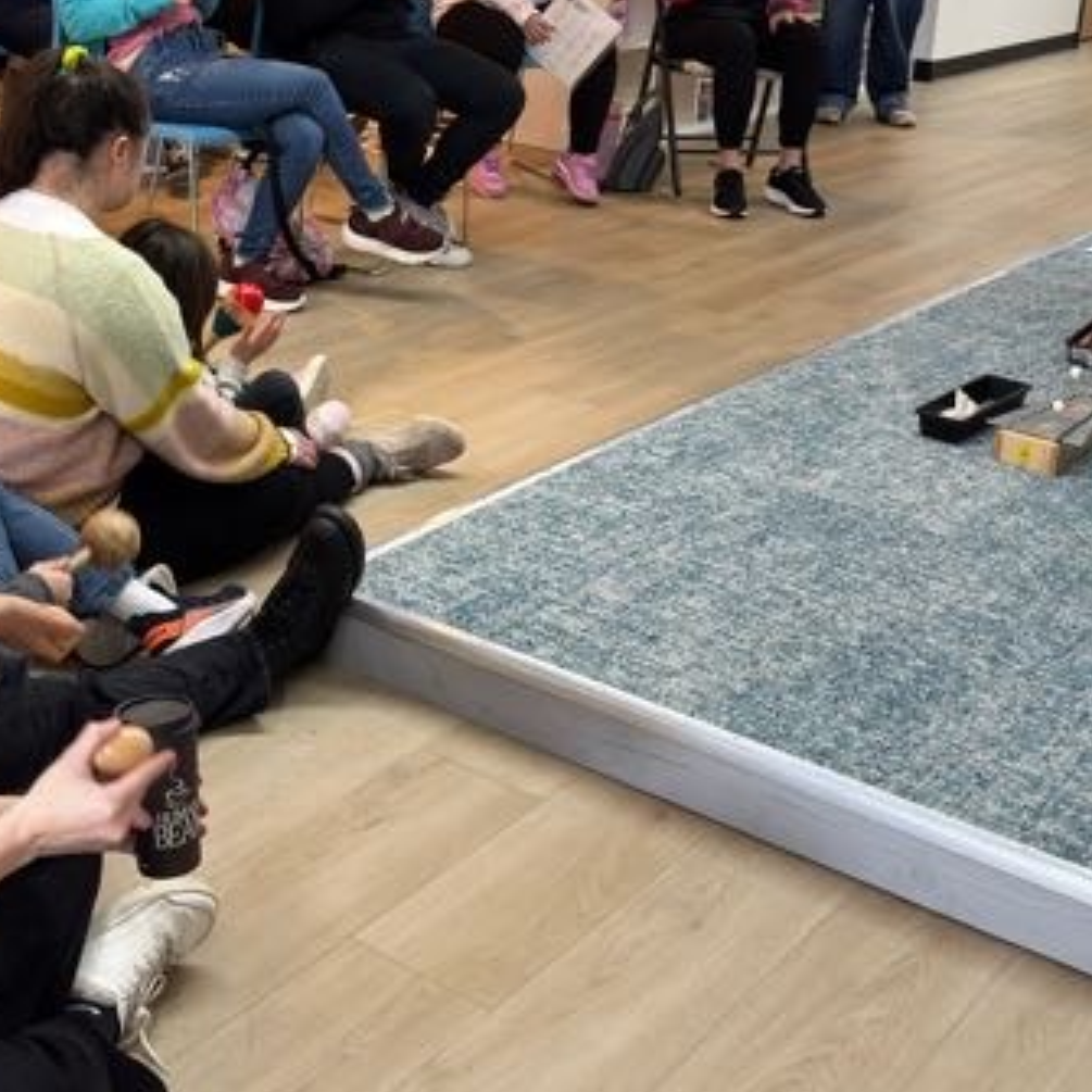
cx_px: 271
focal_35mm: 53
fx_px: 1892
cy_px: 210
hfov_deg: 31.6
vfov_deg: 31.3
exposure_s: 1/60
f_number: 1.78
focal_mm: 6.76
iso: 160
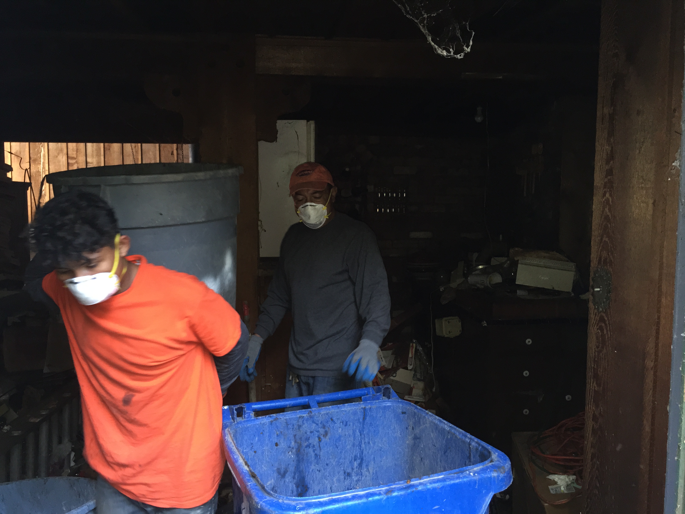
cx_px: 342
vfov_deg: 48.2
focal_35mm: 29
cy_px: 257
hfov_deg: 61.7
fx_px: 574
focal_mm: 4.15
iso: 125
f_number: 2.2
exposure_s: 1/30
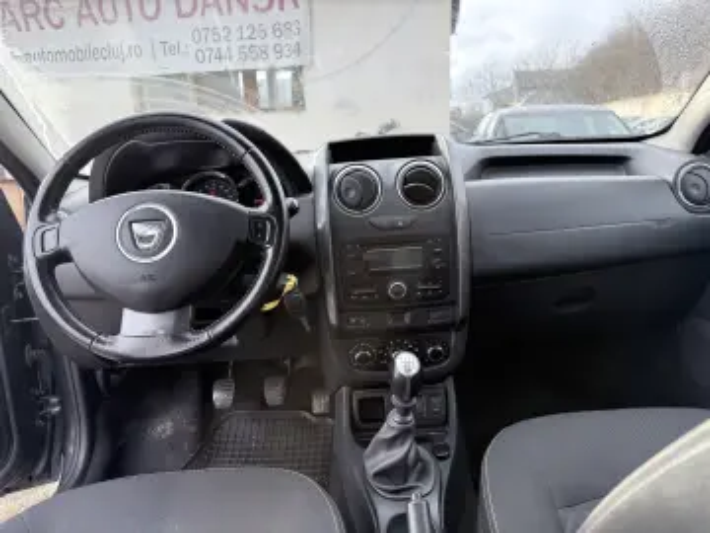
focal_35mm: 24
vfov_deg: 56.8
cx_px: 355
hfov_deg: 71.6
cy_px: 266
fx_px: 492
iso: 100
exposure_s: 1/360
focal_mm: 6.76
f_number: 1.78
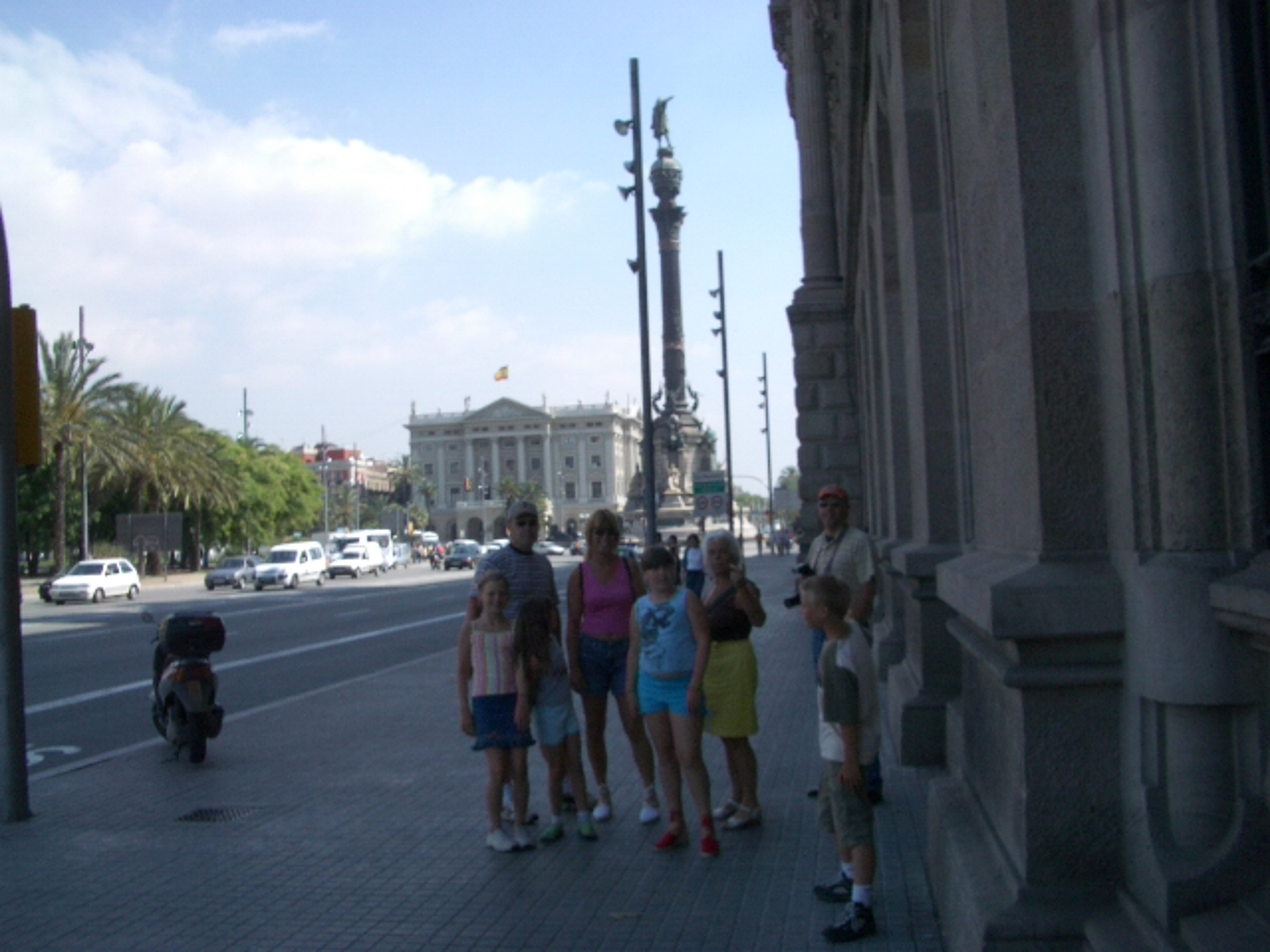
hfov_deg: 52.6
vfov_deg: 40.7
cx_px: 635
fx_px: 1284
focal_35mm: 35
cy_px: 476
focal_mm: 5.8
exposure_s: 1/400
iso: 50
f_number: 4.3
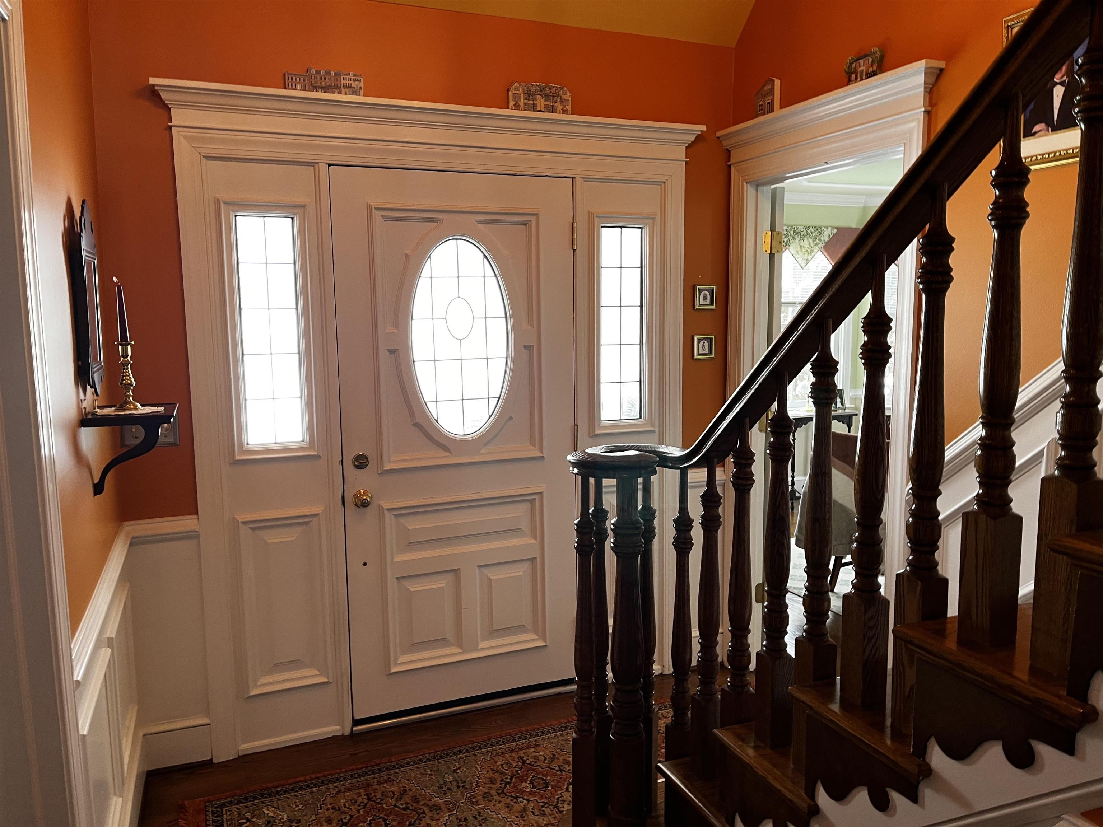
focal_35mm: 26
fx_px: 828
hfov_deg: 67.3
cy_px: 414
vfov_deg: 53.1
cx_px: 552
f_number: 1.6
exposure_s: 1/60
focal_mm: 5.1
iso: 80
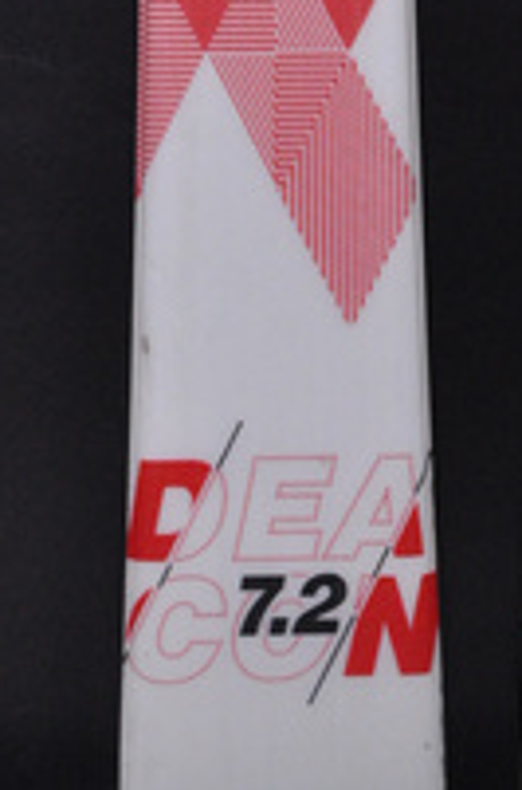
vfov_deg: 8.1
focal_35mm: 252
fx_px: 5512
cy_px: -83
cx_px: 489
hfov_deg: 5.4
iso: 3200
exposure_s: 1/125
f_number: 9.5
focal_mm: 75
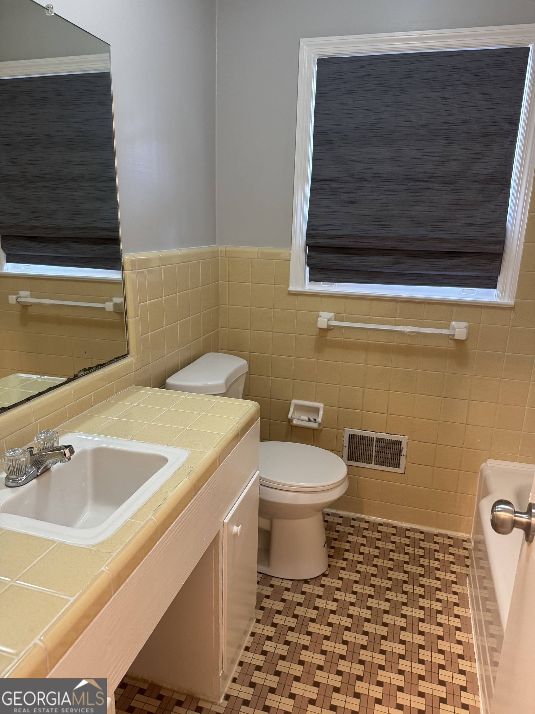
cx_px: 268
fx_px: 495
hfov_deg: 56.8
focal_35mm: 24
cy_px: 357
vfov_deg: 71.6
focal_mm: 6.76
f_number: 1.78
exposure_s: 1/60
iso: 320
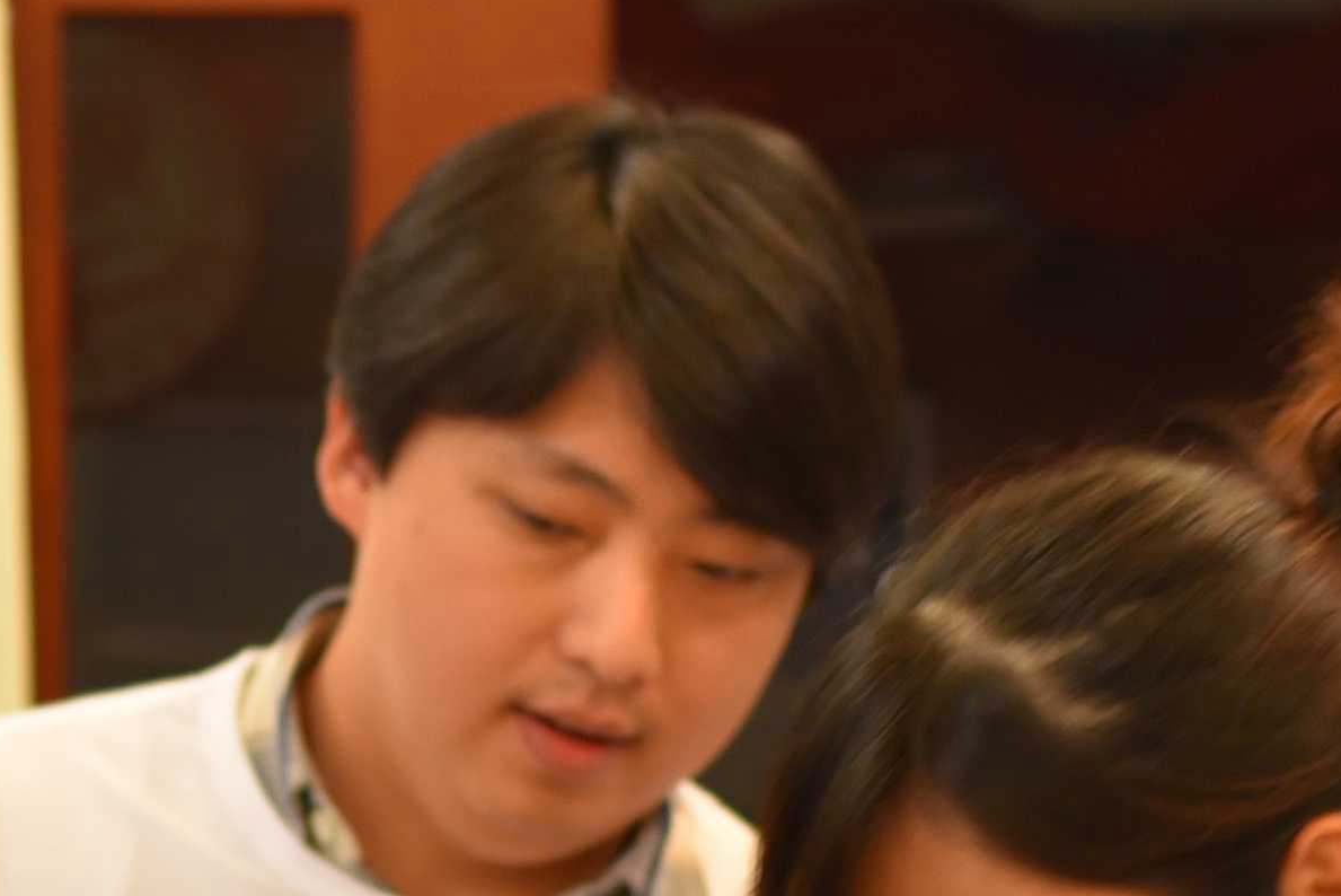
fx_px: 9428
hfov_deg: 8.1
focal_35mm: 253
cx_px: -186
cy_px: 1934
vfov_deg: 5.3
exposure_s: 1/60
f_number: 3.5
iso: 800
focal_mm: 50
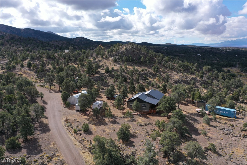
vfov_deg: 46.4
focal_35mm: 28
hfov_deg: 65.5
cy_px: 82
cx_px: 124
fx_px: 192
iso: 100
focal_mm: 10.26
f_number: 3.5
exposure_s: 1/1250
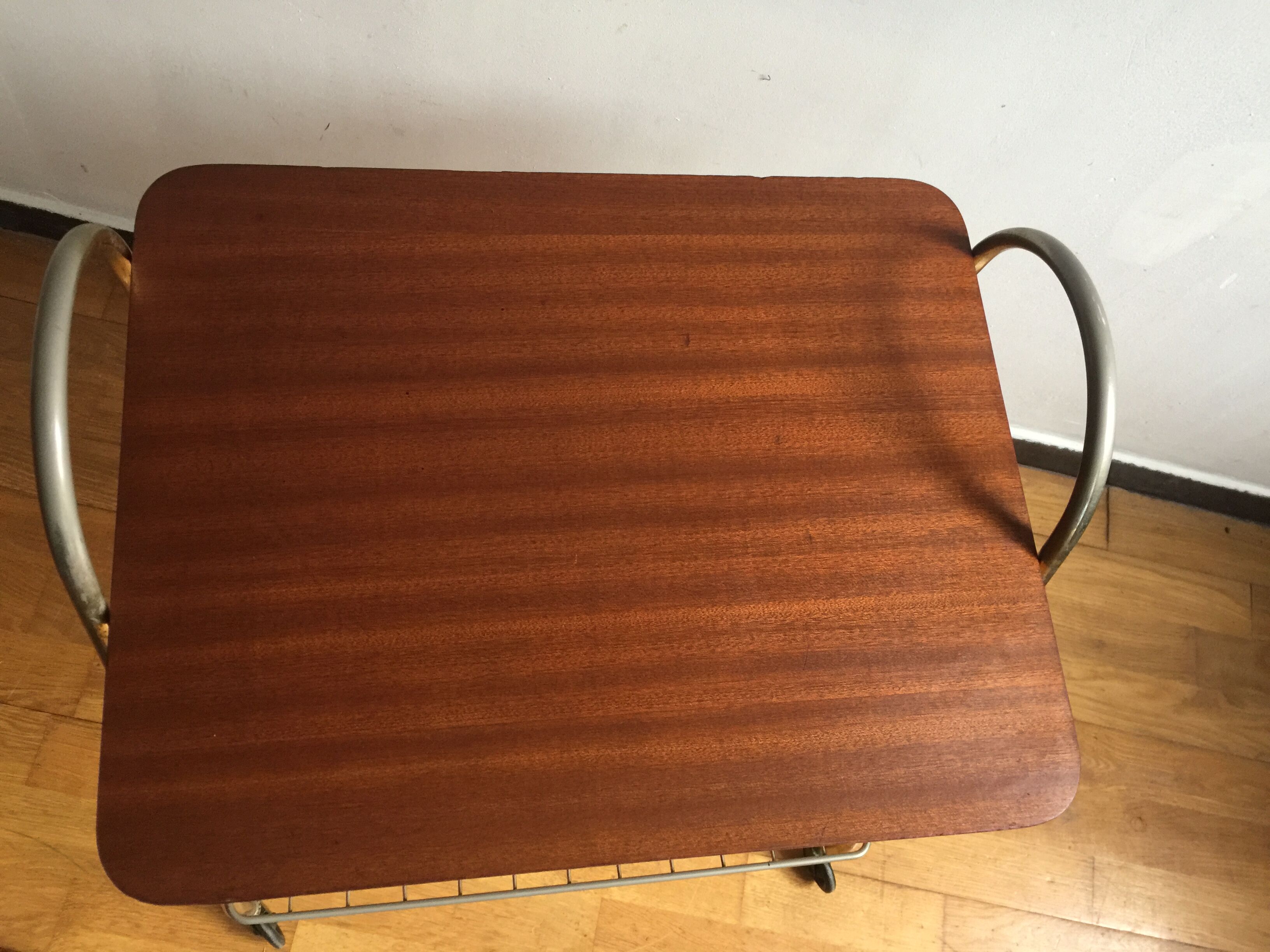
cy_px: 476
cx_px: 635
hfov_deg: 61.7
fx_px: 1064
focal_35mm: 29
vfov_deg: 48.2
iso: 100
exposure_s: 1/17
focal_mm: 4.15
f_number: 2.2
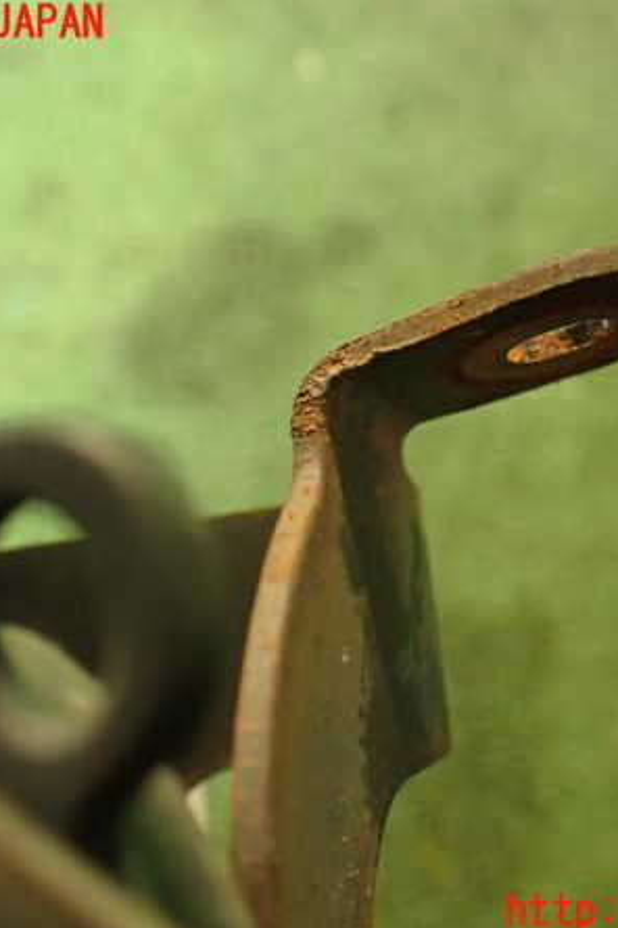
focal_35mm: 45
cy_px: 468
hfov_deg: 29.8
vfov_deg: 43.6
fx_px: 1159
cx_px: 351
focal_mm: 5.79
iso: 500
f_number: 2.4
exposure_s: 1/30
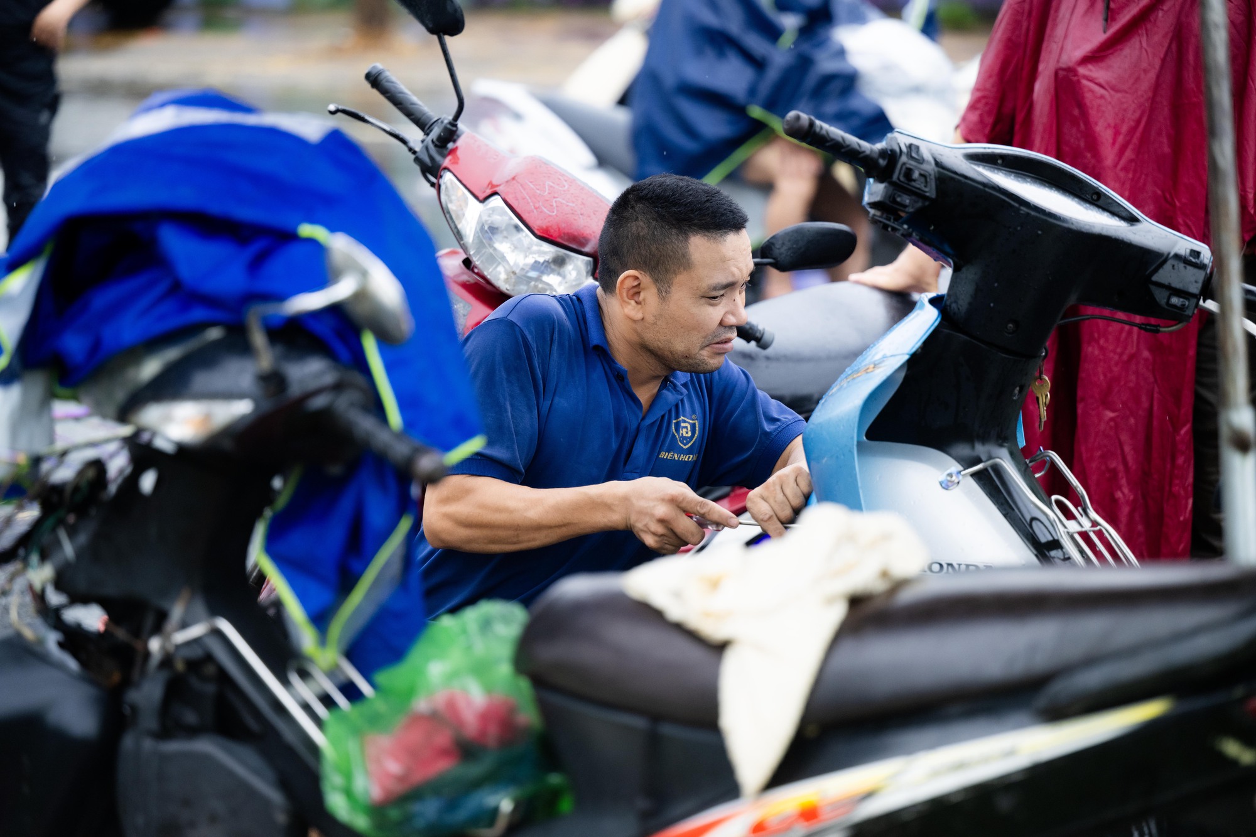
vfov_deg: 12.5
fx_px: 3837
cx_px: 628
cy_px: 418
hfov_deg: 18.6
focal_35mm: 110
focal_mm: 110
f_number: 2.8
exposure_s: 1/1250
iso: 1000
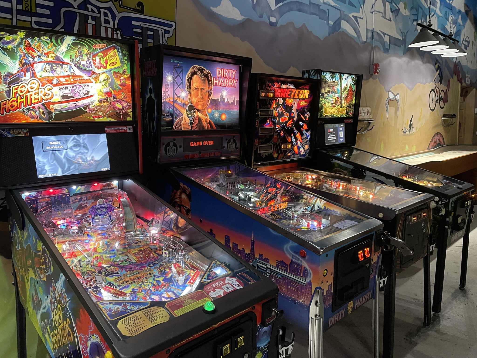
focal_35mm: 26
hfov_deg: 67.3
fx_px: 358
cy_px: 179
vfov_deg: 53.1
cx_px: 238
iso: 250
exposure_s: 1/60
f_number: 1.6
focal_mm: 4.2
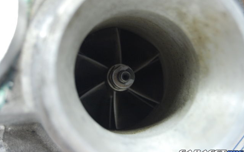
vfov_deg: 16.3
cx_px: 122
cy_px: 74
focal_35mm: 80
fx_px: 532
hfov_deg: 25.8
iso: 800
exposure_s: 1/4
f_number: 5.6
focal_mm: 52
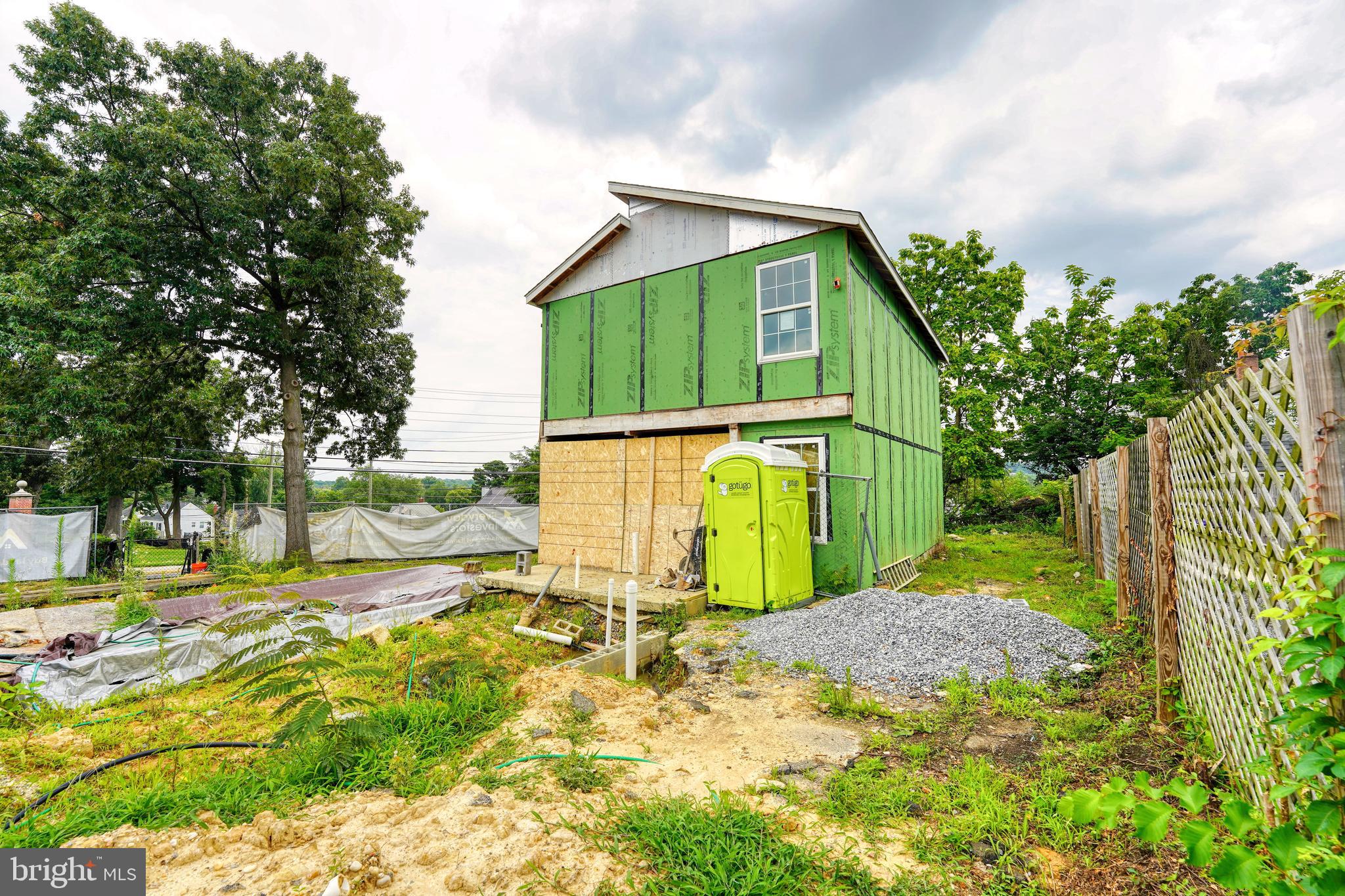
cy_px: 448
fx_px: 523
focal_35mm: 14
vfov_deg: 81.2
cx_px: 672
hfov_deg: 104.3
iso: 100
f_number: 9
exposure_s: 1/125
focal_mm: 14
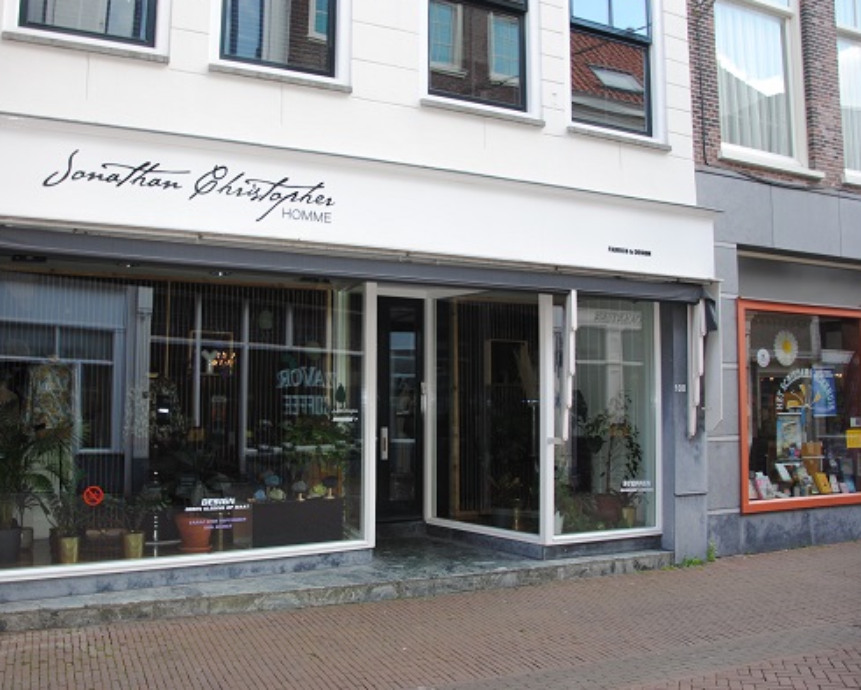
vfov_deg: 47.1
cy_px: 340
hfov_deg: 56.7
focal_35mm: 31
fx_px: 790
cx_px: 345
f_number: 3.5
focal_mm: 18
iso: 125
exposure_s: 1/125
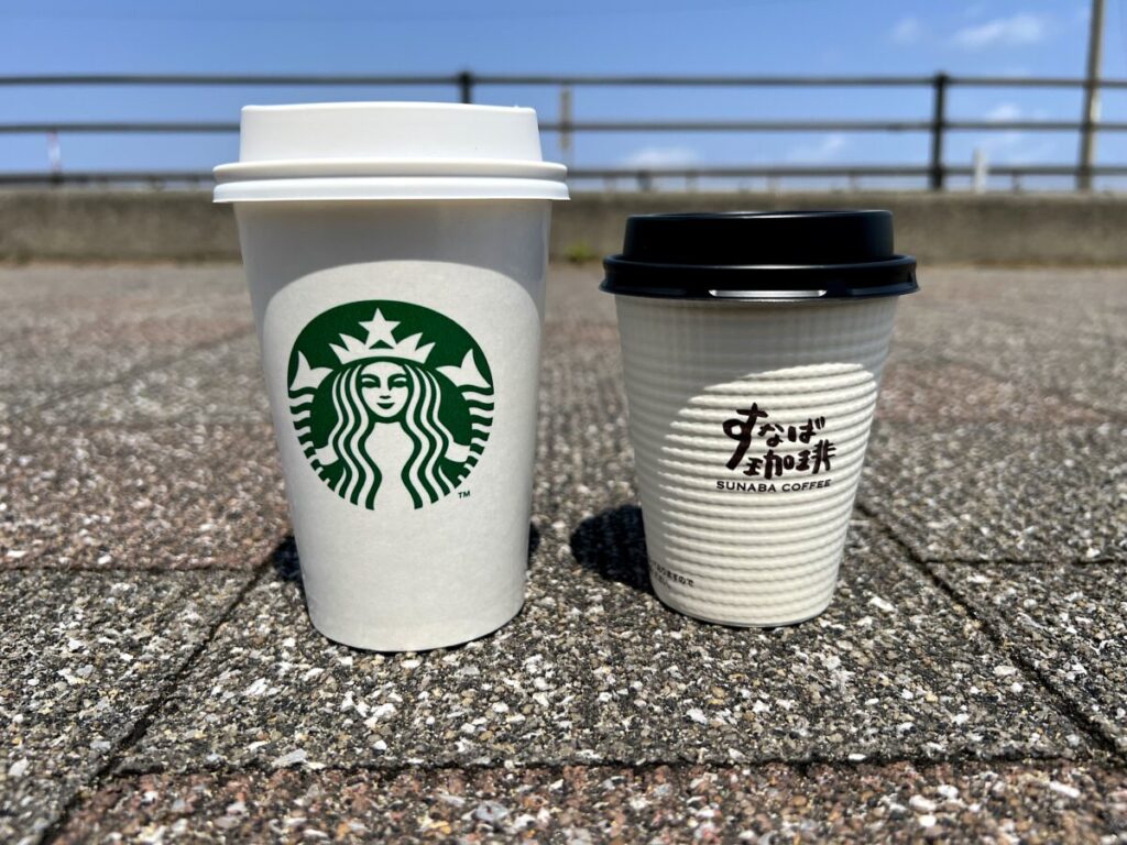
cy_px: 422
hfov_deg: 67.3
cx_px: 564
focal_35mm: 26
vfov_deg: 53.1
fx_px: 846
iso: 50
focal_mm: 5.7
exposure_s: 1/6211
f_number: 1.5
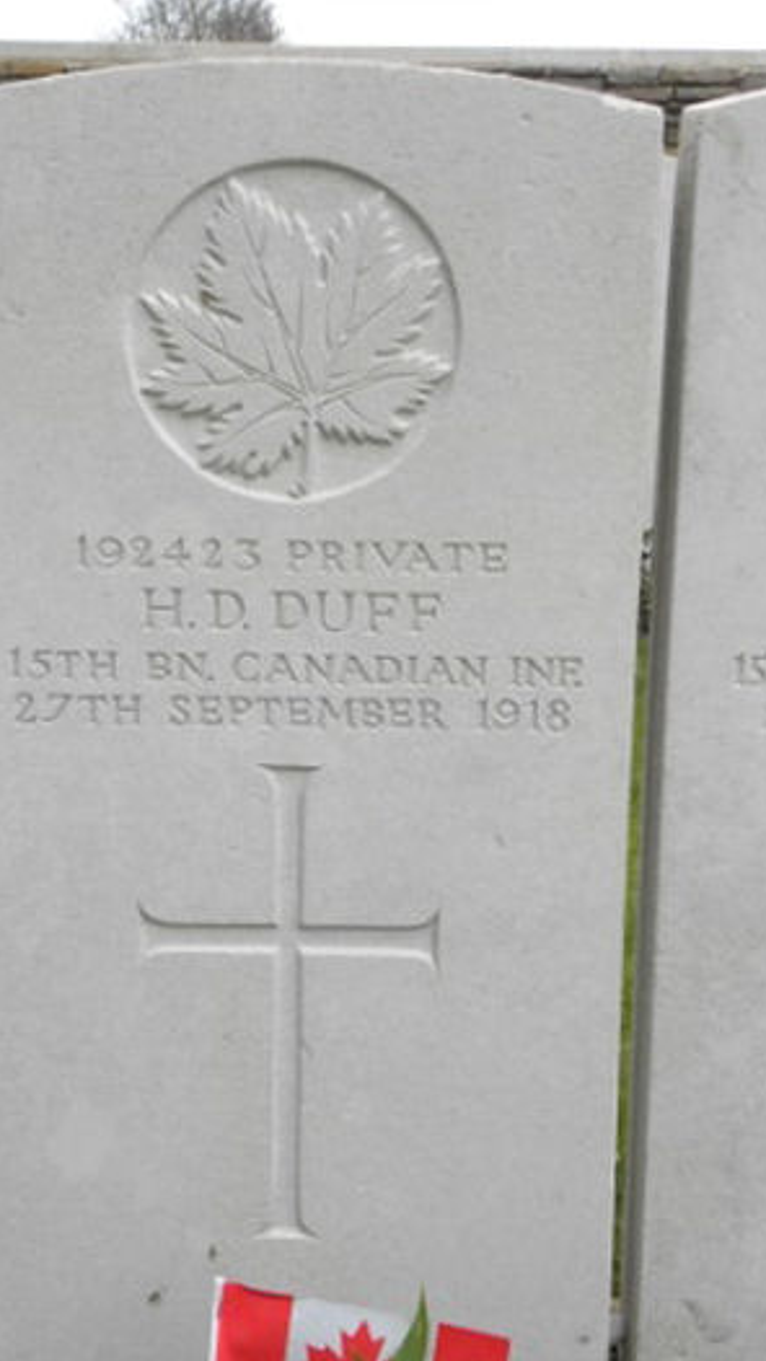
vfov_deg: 32.8
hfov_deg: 18.8
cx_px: 285
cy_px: 687
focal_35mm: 64
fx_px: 2310
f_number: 3.5
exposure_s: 1/130
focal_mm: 10.3
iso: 64
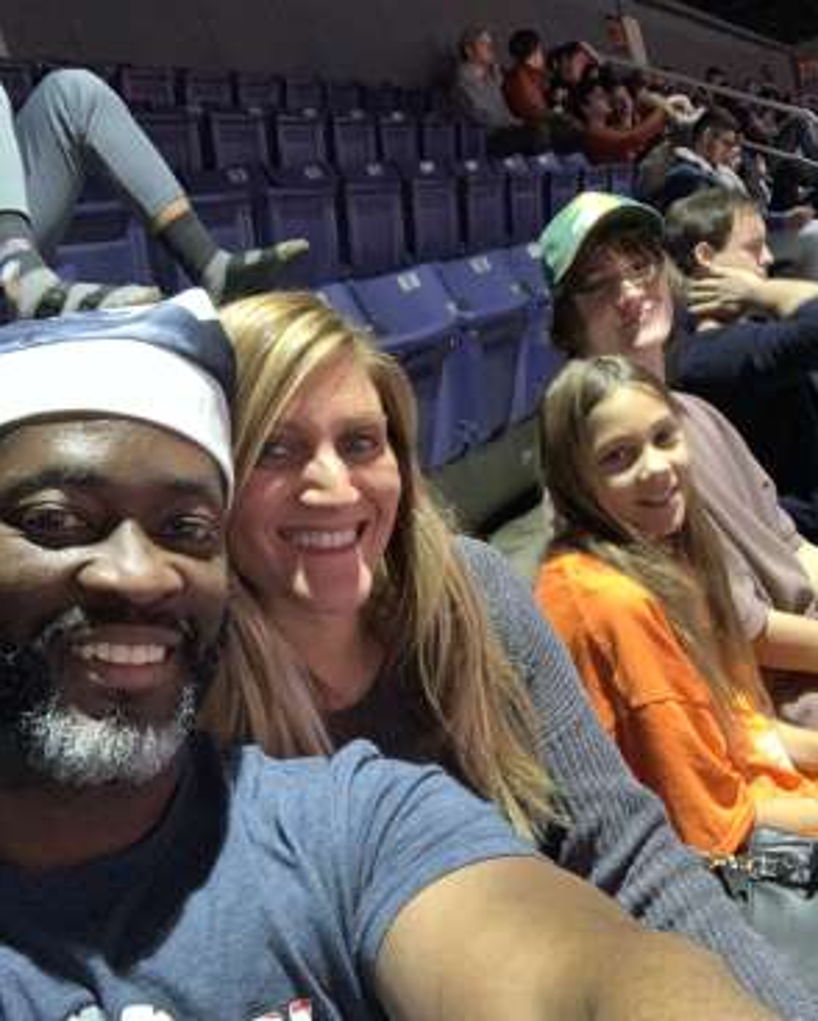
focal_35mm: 34
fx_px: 1028
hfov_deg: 43.4
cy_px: 554
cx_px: 415
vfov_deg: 52.8
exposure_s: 1/30
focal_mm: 2.87
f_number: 2.2
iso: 320
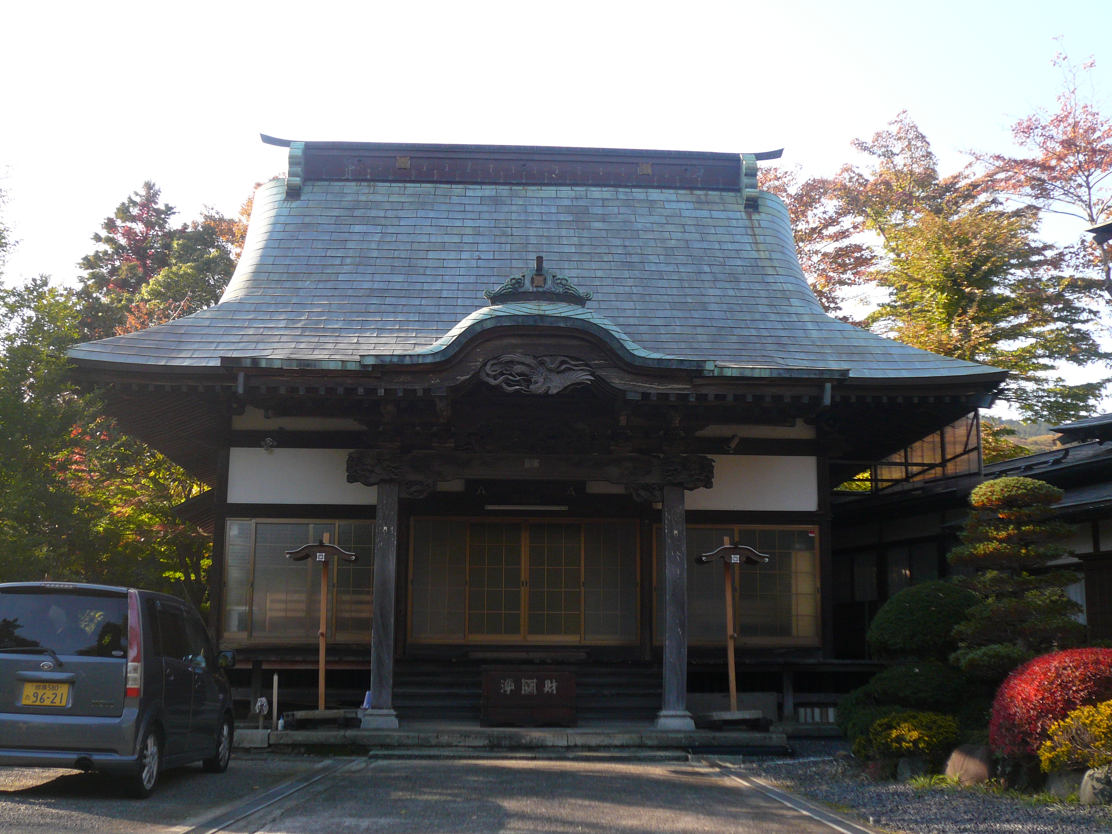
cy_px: 417
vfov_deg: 34.3
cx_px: 556
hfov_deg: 44.8
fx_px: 1349
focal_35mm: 42
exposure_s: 1/250
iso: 100
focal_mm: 6.9
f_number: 3.3
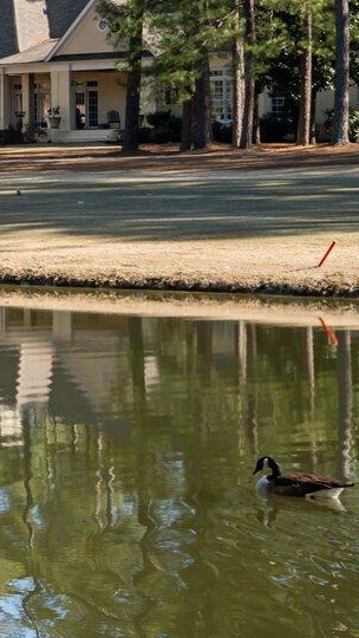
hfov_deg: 7.8
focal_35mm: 139
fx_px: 2351
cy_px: 213
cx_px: -632
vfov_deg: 15.4
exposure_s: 1/400
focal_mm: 35
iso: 400
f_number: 7.1
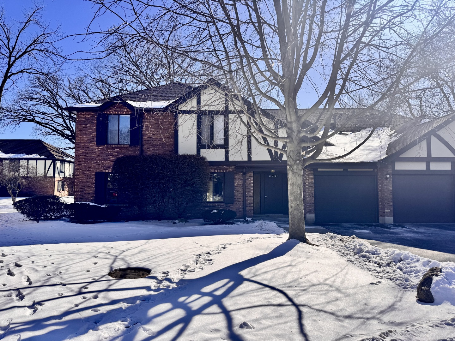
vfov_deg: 56.8
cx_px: 228
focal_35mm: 24
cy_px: 170
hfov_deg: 71.6
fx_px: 315
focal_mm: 6.76
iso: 80
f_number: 1.78
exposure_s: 1/9009
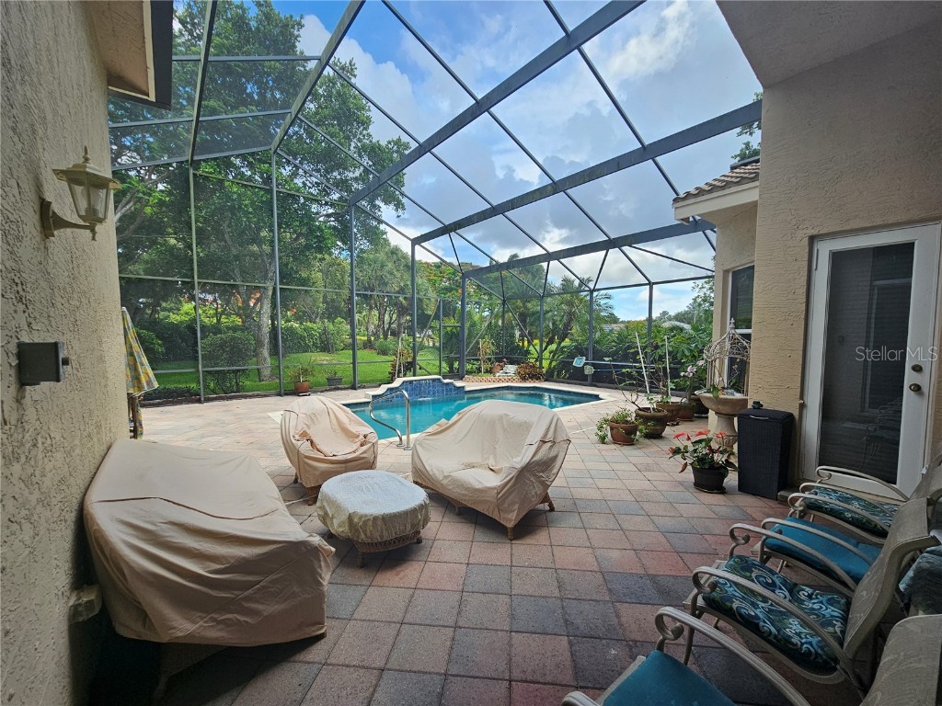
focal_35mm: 13
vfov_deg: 89.9
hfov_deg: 106.2
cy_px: 353
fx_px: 354
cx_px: 471
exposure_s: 1/279
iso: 50
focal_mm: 2.2
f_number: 2.2
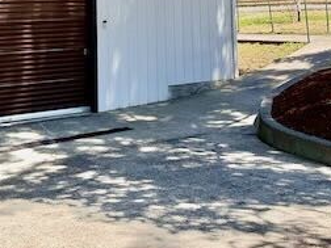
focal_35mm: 61
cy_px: -37
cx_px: 95
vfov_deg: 22.4
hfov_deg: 31.3
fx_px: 583
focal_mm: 6.86
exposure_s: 1/1812
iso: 80
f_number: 1.78
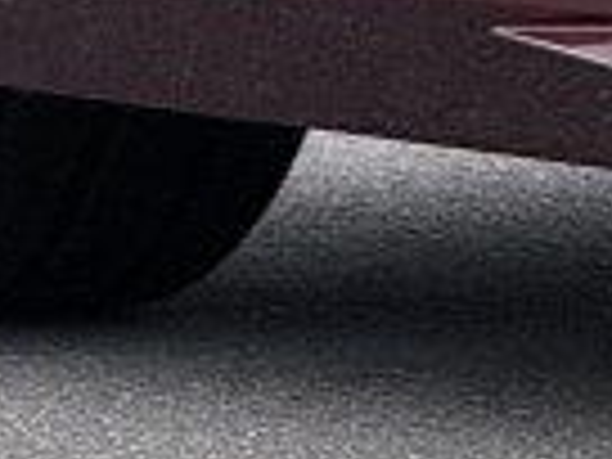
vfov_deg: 1.6
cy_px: -675
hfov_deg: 2.2
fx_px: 15947
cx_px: 1278
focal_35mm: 902
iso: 64
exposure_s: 1/249
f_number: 2.8
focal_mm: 15.66
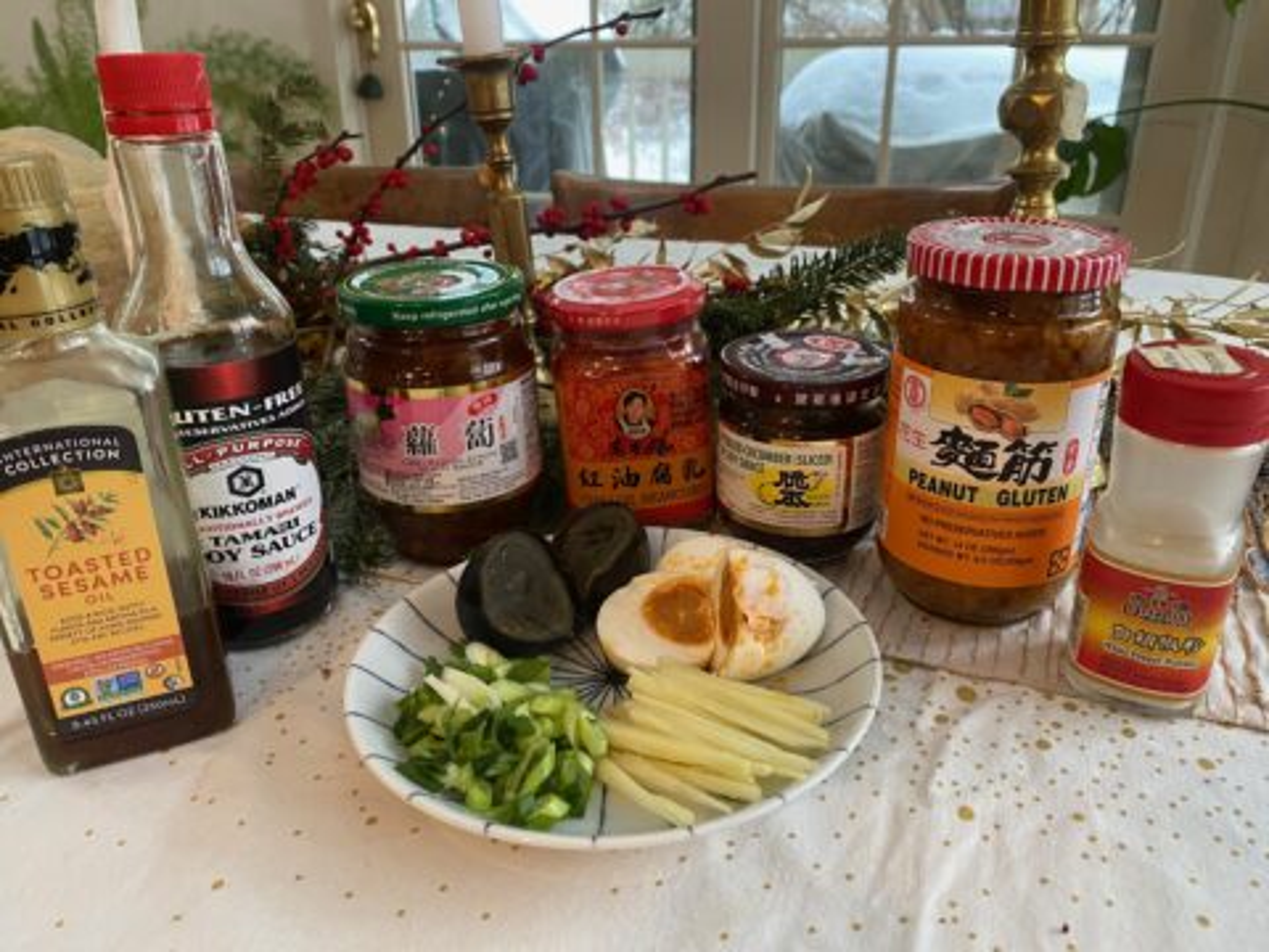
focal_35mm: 26
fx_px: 953
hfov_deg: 67.3
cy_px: 476
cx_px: 634
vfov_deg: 53.1
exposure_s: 1/60
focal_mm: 4.25
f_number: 1.8
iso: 250
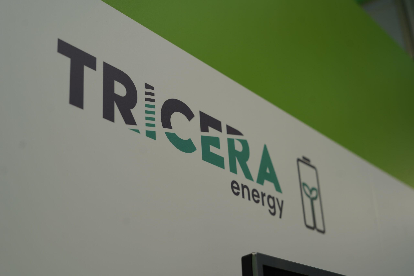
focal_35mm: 50
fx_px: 575
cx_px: 207
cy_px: 138
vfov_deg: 27.0
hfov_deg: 39.6
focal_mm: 50
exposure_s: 1/160
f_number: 4
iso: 200
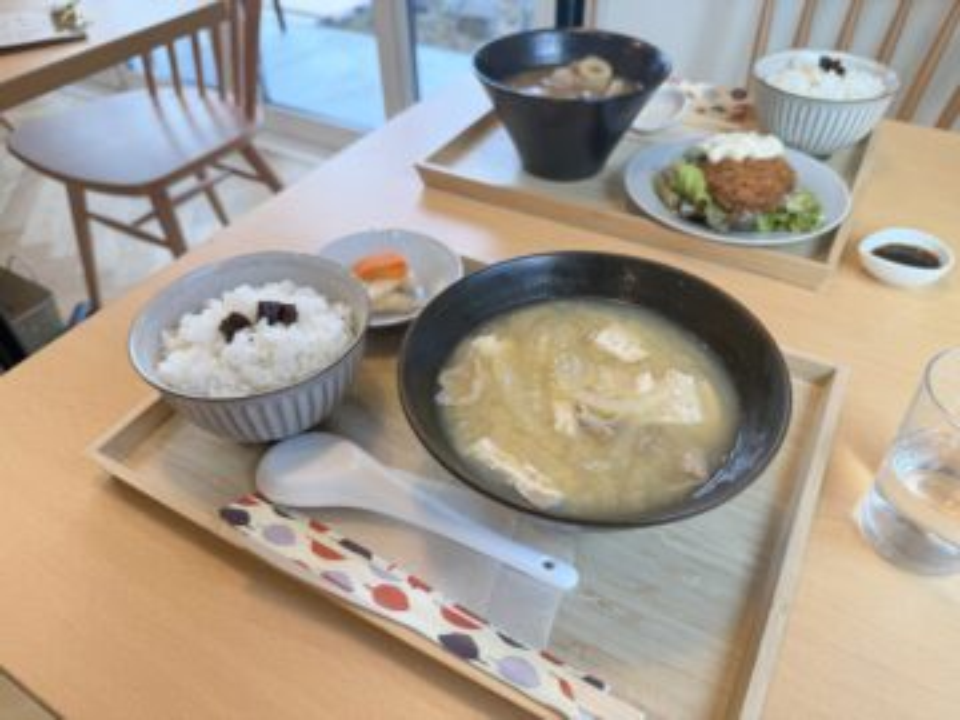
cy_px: 360
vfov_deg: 56.8
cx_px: 480
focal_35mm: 24
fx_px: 666
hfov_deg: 71.6
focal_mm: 6.76
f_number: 1.78
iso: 50
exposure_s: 1/138
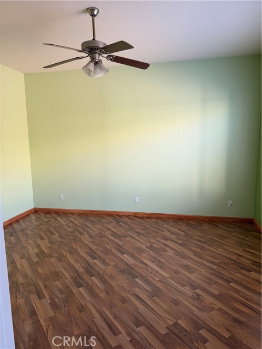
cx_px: 131
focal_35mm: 24
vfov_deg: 71.6
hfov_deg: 56.8
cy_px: 174
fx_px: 242
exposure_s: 1/121
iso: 200
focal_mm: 6.76
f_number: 1.78
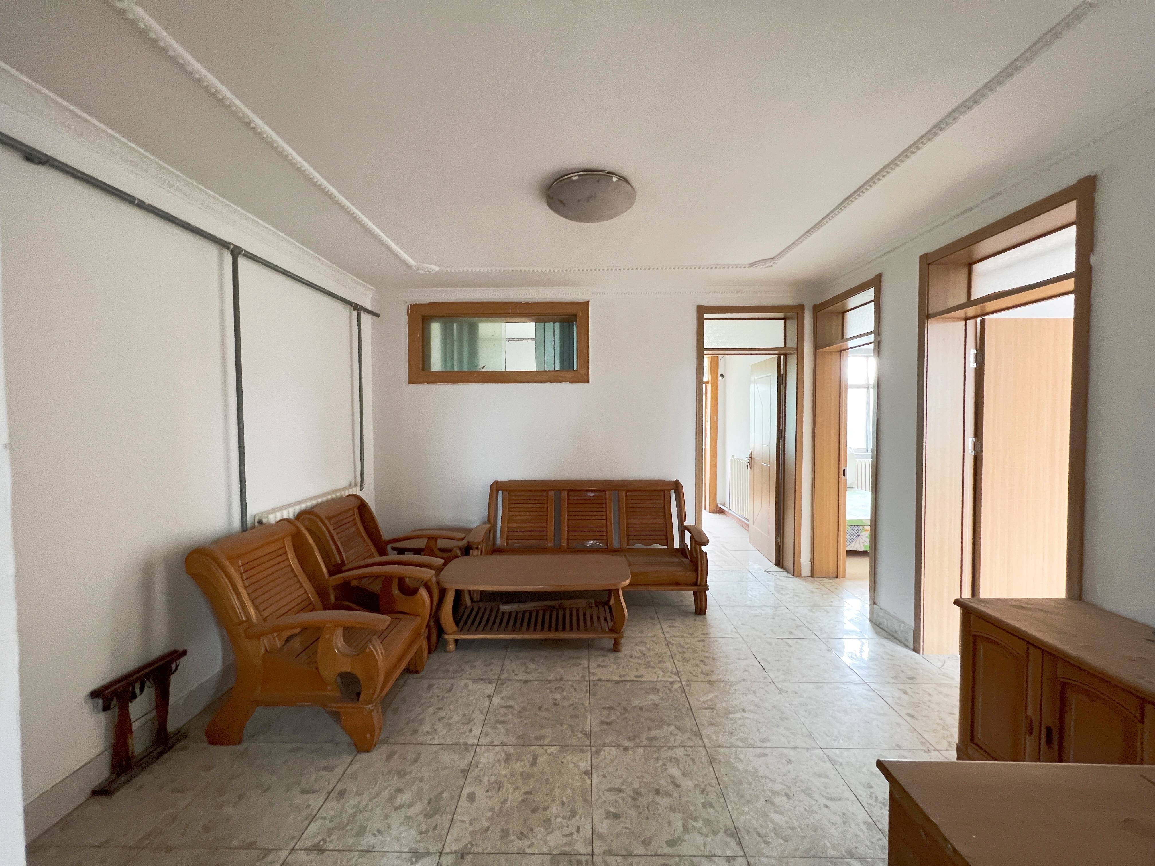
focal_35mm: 13
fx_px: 434
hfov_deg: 106.2
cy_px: 433
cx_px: 578
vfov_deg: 89.9
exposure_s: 1/69
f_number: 1.8
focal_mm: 1.57
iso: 250
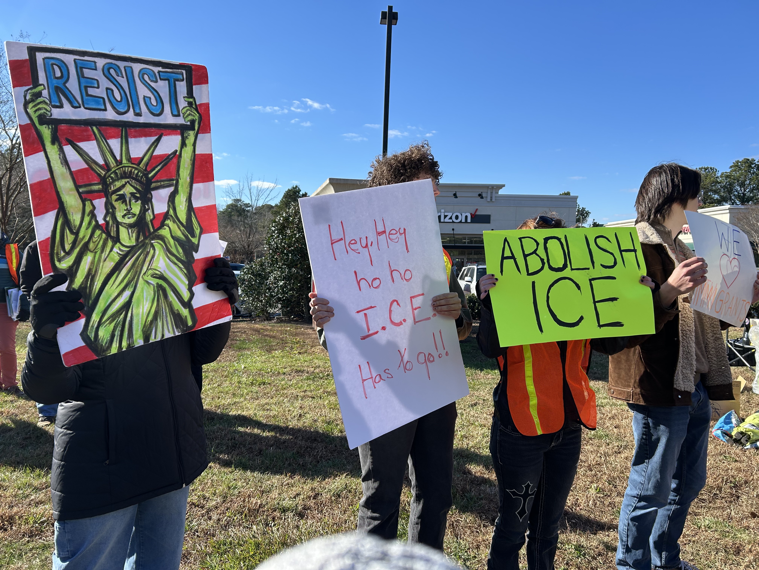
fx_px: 570
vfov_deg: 53.1
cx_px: 380
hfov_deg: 67.3
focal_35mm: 26
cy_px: 285
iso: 50
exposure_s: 1/2762
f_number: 1.5
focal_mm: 5.7
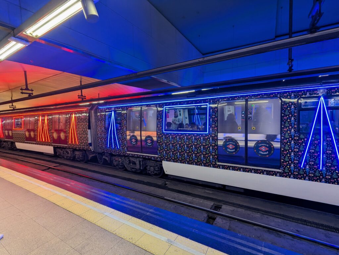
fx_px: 157
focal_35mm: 16
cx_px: 170
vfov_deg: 78.2
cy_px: 128
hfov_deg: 94.4
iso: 101
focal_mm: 2.35
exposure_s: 1/100
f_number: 2.2
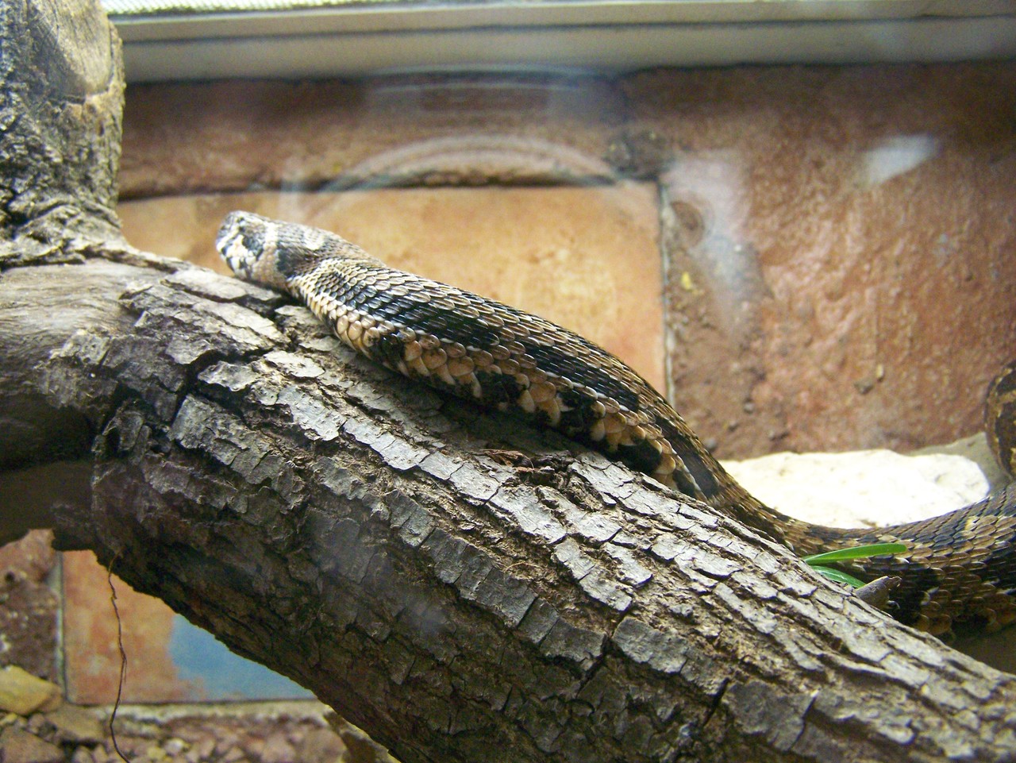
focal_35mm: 38
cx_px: 508
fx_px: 1116
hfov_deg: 49.0
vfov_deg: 37.7
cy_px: 382
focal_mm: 6.3
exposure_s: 1/20
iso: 400
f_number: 3.2
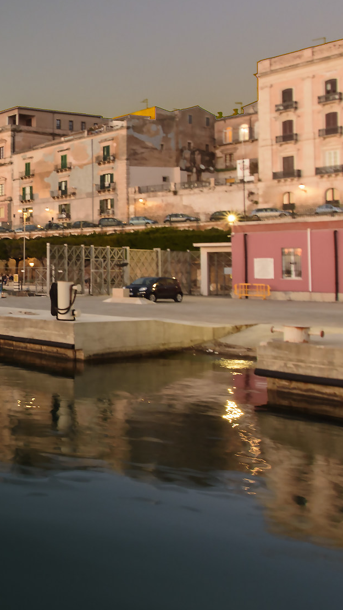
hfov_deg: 21.8
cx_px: -275
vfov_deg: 57.6
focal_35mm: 34
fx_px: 550
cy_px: 244
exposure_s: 1/2
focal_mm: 10
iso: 100
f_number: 9
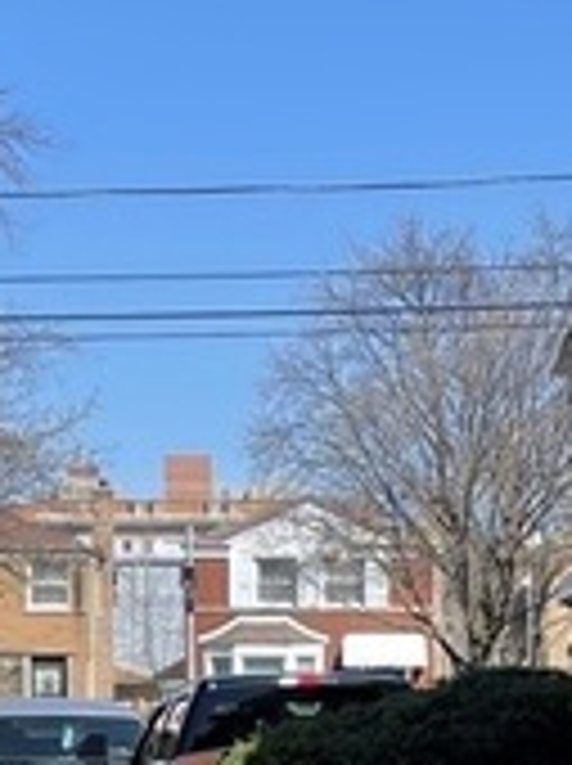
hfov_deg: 9.3
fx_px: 3512
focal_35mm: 159
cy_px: 850
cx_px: 347
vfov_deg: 12.2
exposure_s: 1/2597
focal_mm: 5.1
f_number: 1.6
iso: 32
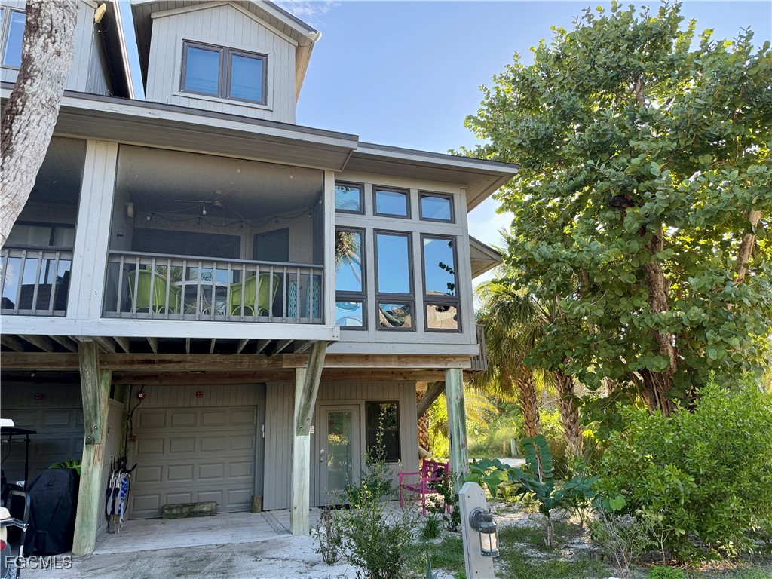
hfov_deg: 71.6
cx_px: 386
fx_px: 535
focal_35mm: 24
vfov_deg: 56.8
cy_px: 290
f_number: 1.78
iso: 100
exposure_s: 1/478
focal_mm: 6.76
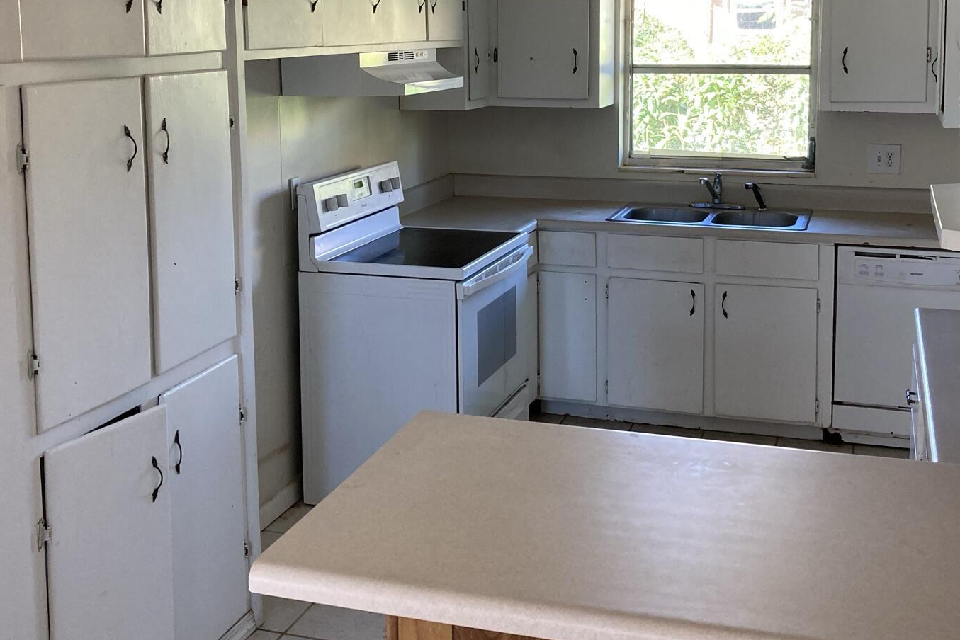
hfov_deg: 44.5
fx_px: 1174
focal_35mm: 44
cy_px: 155
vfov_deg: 30.0
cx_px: 502
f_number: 1.8
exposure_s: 1/81
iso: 80
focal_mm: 3.99
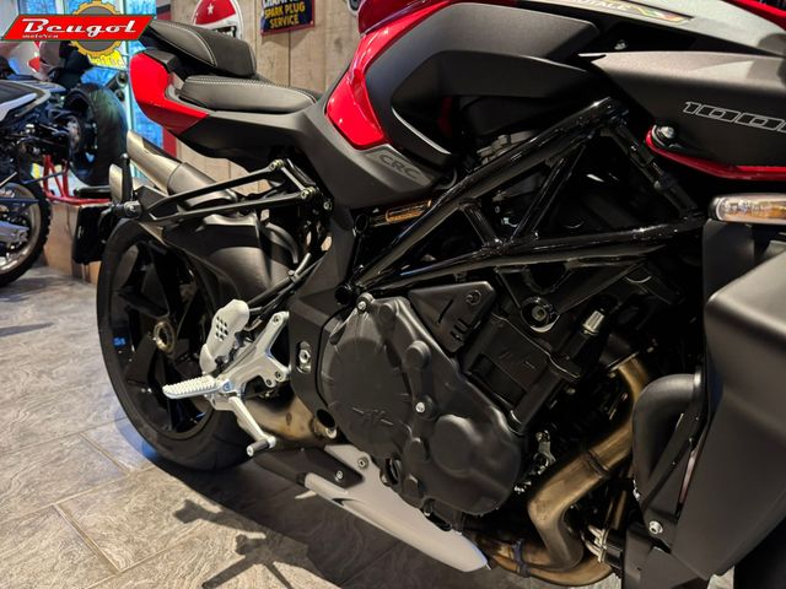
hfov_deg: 71.6
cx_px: 393
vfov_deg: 56.8
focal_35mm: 24
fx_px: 545
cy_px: 294
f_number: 1.78
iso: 1000
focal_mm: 6.76
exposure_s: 1/25
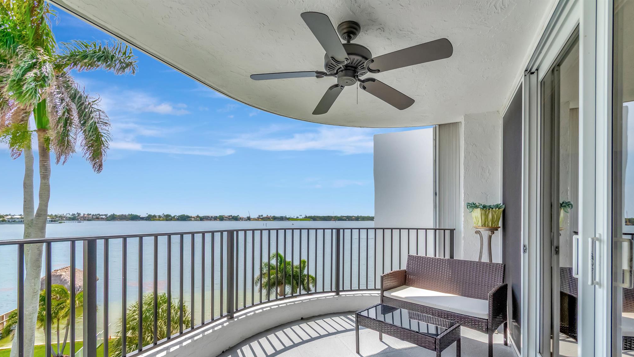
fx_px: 269
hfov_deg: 99.4
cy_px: 215
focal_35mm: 16
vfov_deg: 66.4
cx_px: 315
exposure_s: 1/640
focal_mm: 10
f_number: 8
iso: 640
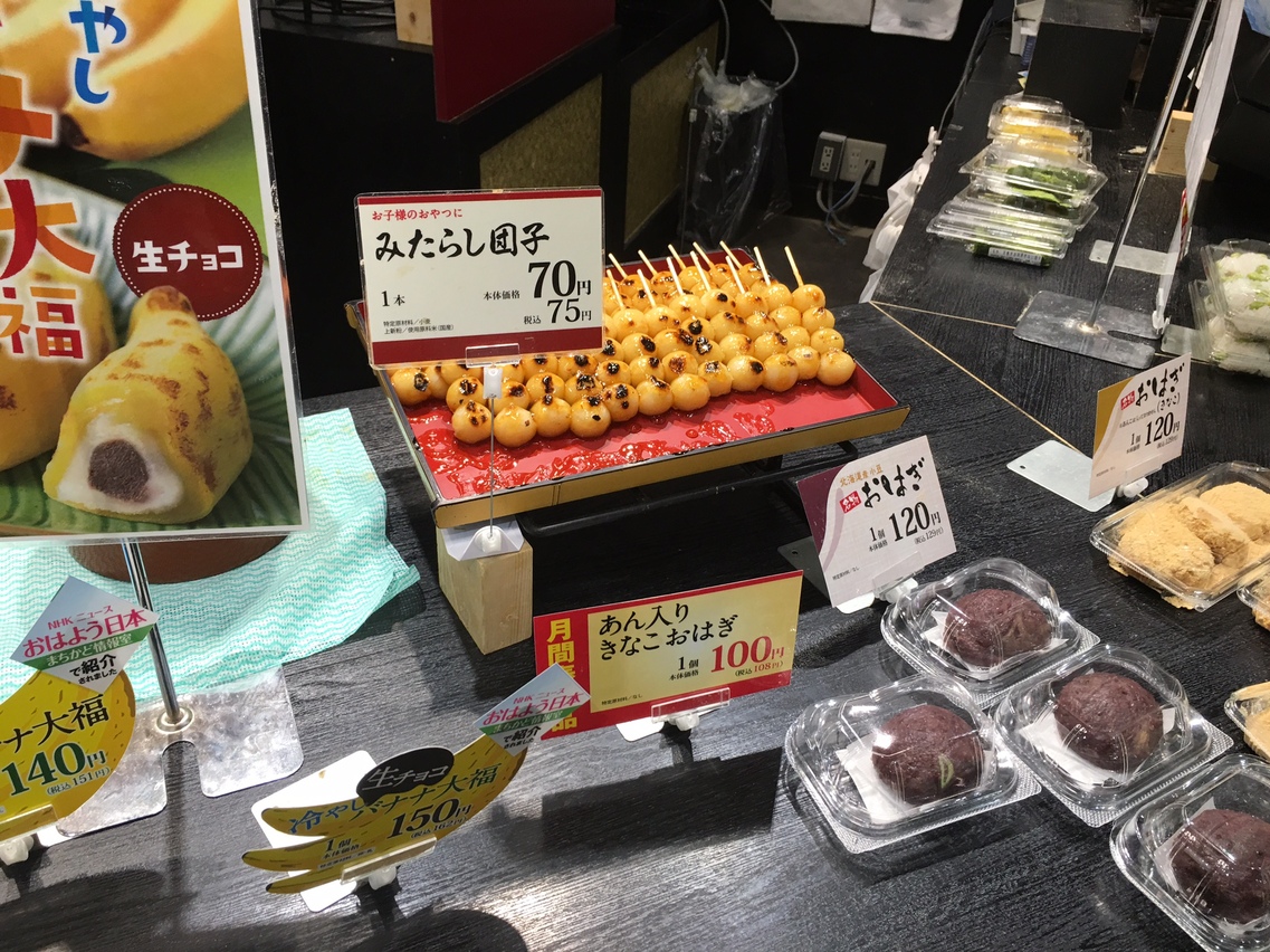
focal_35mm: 29
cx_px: 635
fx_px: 1064
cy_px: 476
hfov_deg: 61.7
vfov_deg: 48.2
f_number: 2.2
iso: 25
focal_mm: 4.15
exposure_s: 1/30
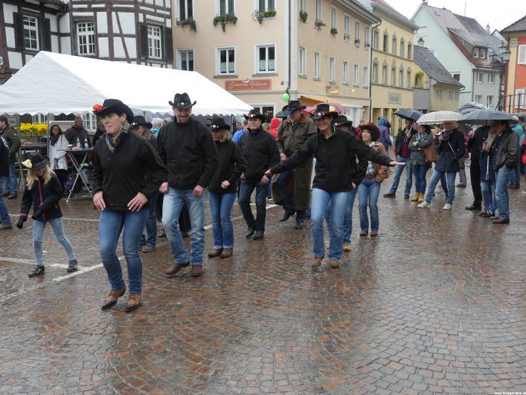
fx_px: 547
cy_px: 198
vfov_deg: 39.7
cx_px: 263
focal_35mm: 36
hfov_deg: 51.4
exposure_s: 1/160
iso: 200
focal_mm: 18
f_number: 5
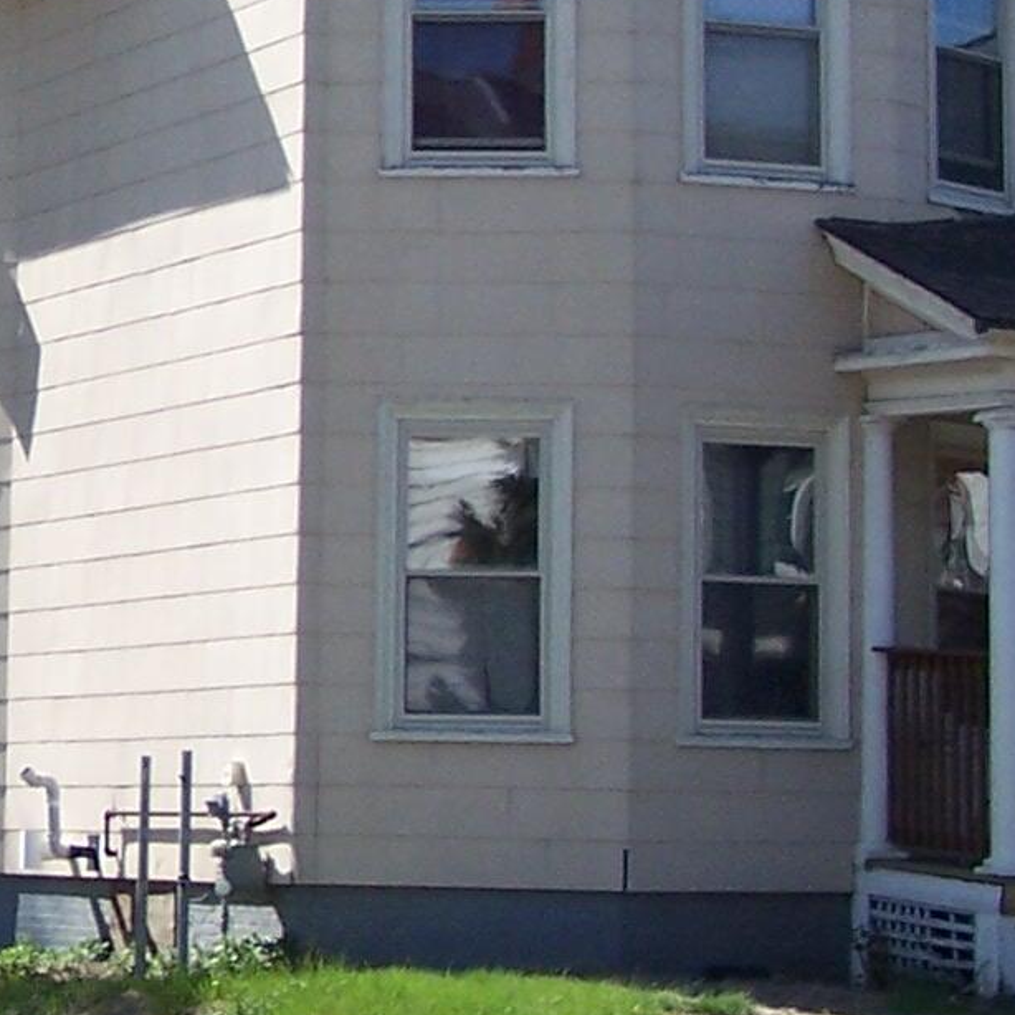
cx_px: -289
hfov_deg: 12.0
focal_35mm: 141
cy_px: 355
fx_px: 4677
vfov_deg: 12.4
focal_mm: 6.3
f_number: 2.8
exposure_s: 1/1000
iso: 80
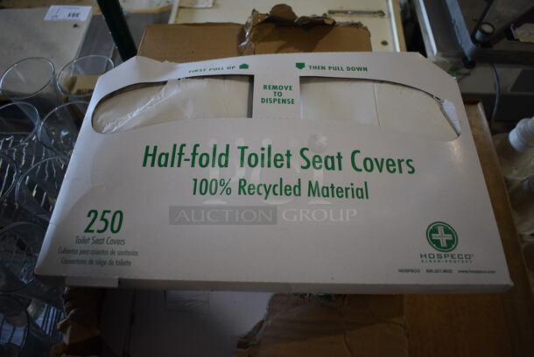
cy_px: 178
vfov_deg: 48.0
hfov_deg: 67.3
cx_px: 267
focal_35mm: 27
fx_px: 401
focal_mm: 18
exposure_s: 1/250
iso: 720
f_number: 3.5
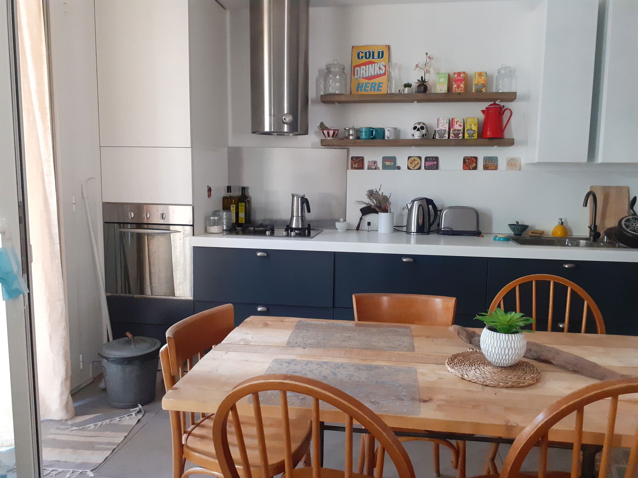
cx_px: 319
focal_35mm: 27
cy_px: 239
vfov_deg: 51.4
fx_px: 498
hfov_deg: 65.3
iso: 250
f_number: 1.9
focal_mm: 3.6
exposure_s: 1/25
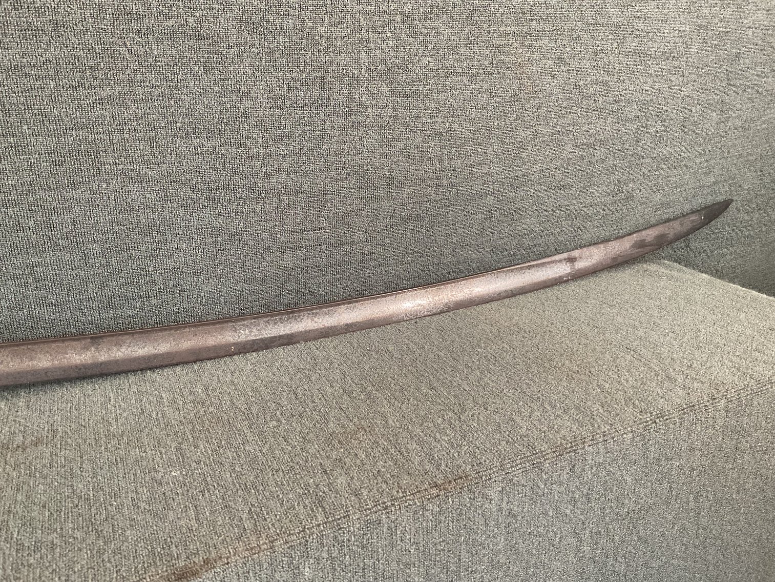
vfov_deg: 48.2
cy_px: 291
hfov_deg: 61.7
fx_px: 649
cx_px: 388
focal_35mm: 29
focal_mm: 3
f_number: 1.8
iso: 125
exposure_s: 1/60
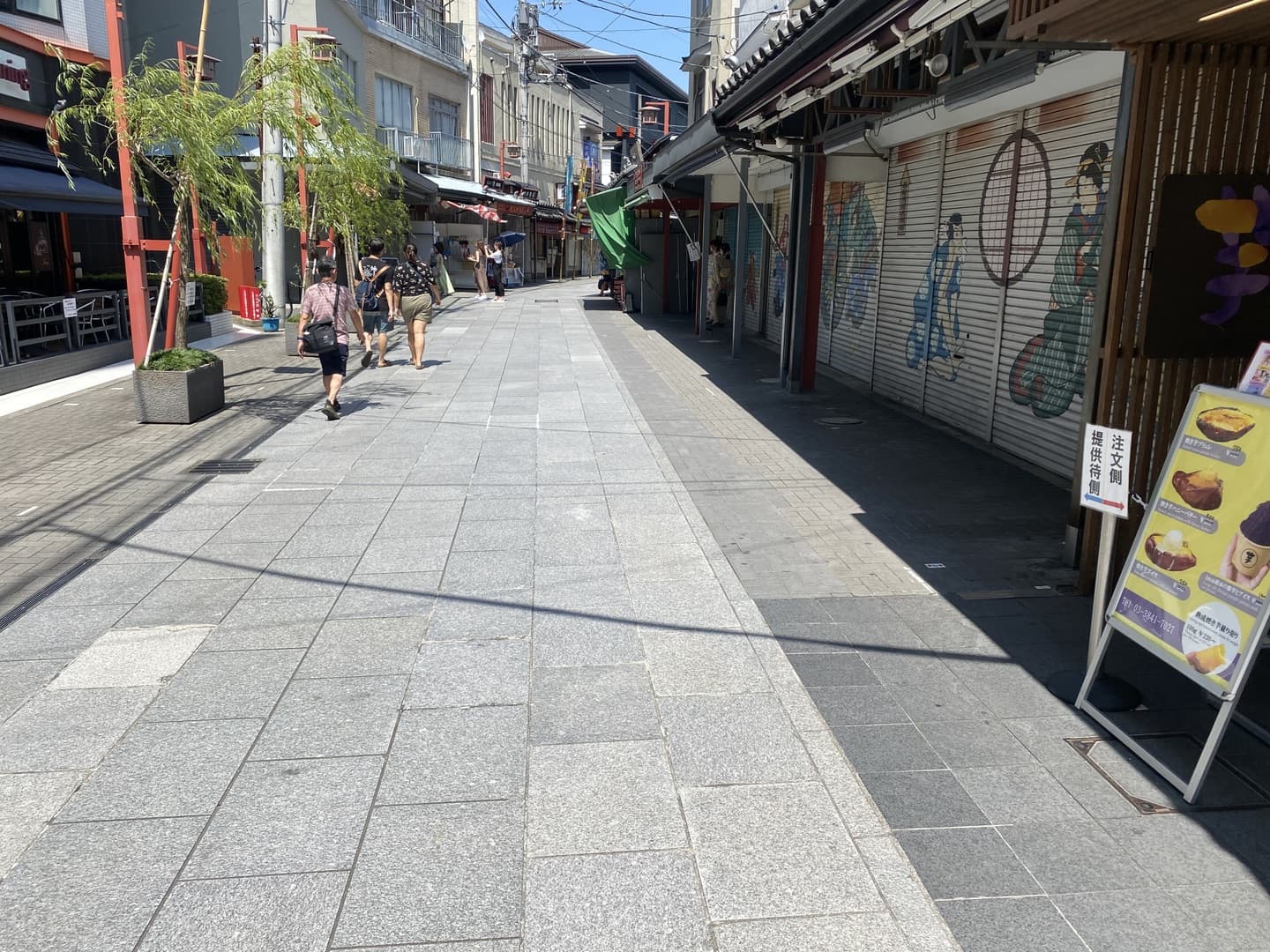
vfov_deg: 53.1
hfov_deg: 67.3
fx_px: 954
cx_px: 635
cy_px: 476
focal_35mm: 26
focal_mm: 4.25
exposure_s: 1/1898
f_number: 1.8
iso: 32
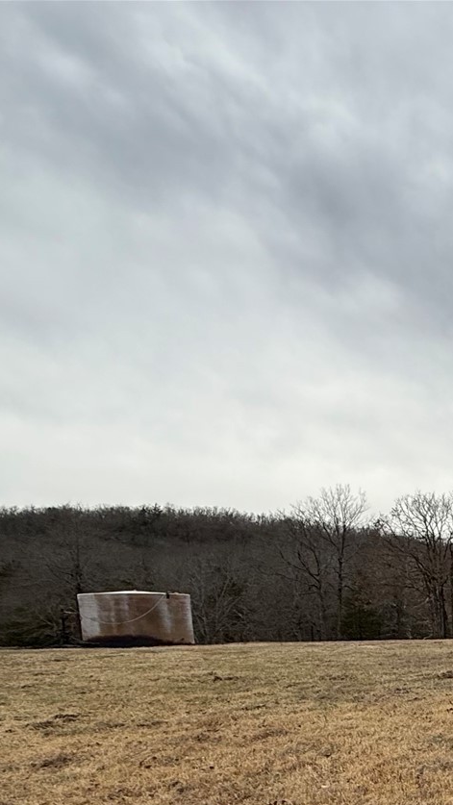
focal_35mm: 35
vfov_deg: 51.4
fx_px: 747
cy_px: 692
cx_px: 798
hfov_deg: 22.1
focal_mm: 2.22
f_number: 2.2
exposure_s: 1/2506
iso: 50
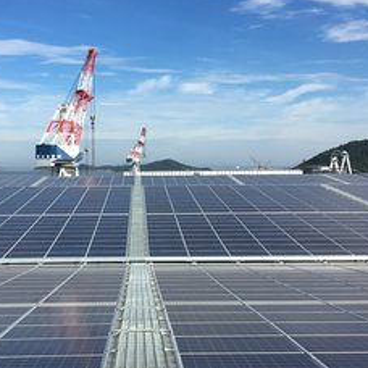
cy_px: 182
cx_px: 144
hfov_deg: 37.4
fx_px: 541
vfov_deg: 37.6
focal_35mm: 45
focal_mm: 4.15
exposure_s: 1/2198
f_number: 2.2
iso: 25
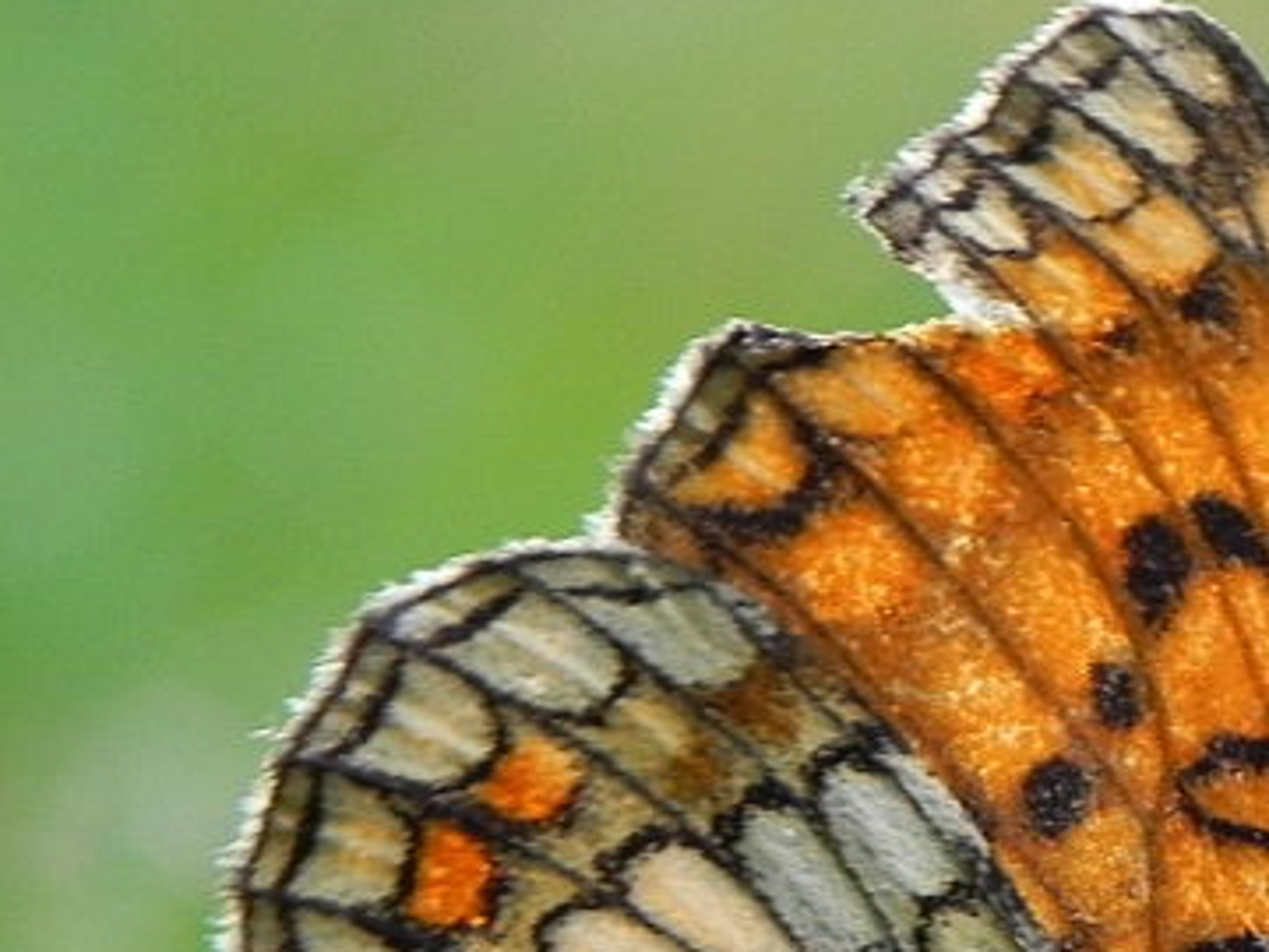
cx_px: 1410
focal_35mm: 270
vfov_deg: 5.5
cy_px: 1142
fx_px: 9898
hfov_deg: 7.3
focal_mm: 16.9
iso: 160
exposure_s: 1/130
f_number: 4
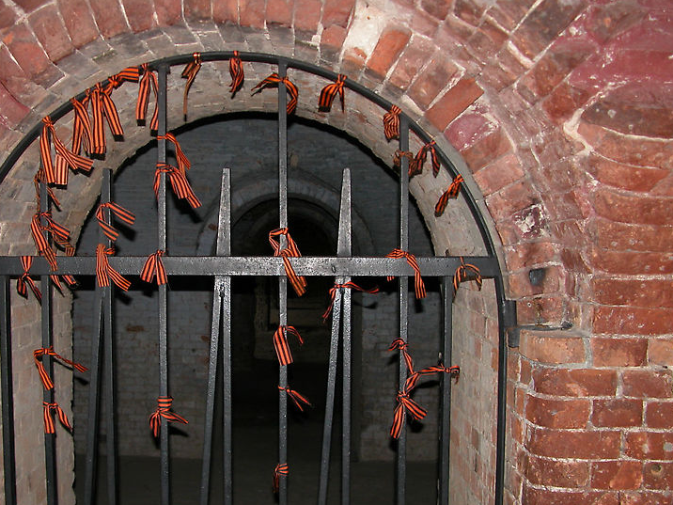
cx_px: 258
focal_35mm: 44
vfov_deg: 32.8
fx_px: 855
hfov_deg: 42.7
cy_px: 284
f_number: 2.8
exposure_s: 1/60
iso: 100
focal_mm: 8.9
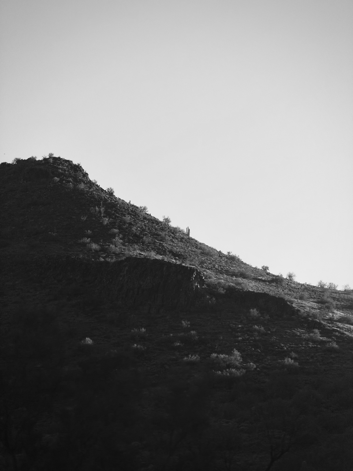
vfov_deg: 19.6
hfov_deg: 14.8
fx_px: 1360
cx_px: 176
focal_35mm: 100
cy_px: 236
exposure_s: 1/527
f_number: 2.8
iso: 50
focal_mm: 16.89
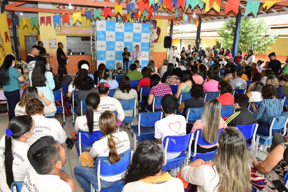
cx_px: 144
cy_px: 96
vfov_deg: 48.0
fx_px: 216
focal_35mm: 27
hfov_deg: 67.4
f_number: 9
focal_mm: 18
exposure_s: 1/125
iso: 3200
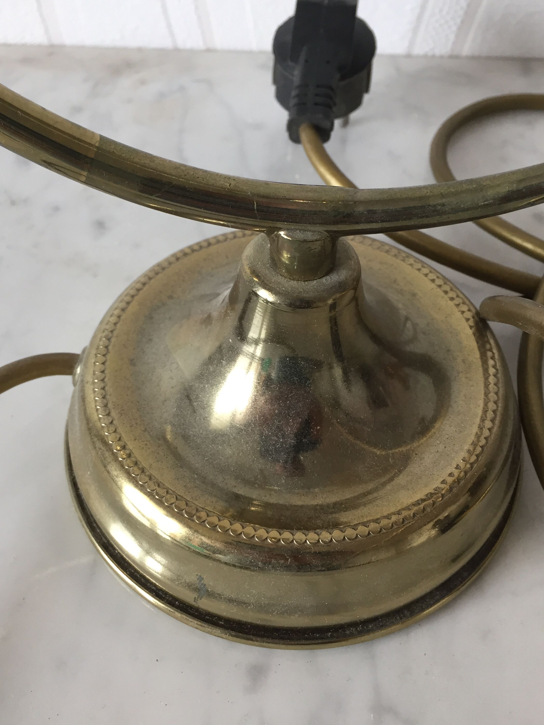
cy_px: 355
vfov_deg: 54.0
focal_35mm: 34
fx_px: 712
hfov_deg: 41.7
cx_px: 239
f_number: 2.2
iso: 40
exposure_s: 1/33
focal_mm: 4.15
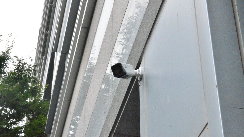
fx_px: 560
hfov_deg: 24.6
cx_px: 122
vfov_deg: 14.0
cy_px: 72
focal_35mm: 87
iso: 6400
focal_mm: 55
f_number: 36
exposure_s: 1/160
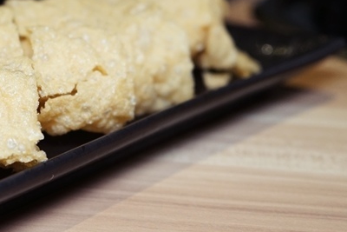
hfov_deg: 24.9
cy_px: 61
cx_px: 62
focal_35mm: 80
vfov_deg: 17.0
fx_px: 771
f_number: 4
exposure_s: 1/60
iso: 1250
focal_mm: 40
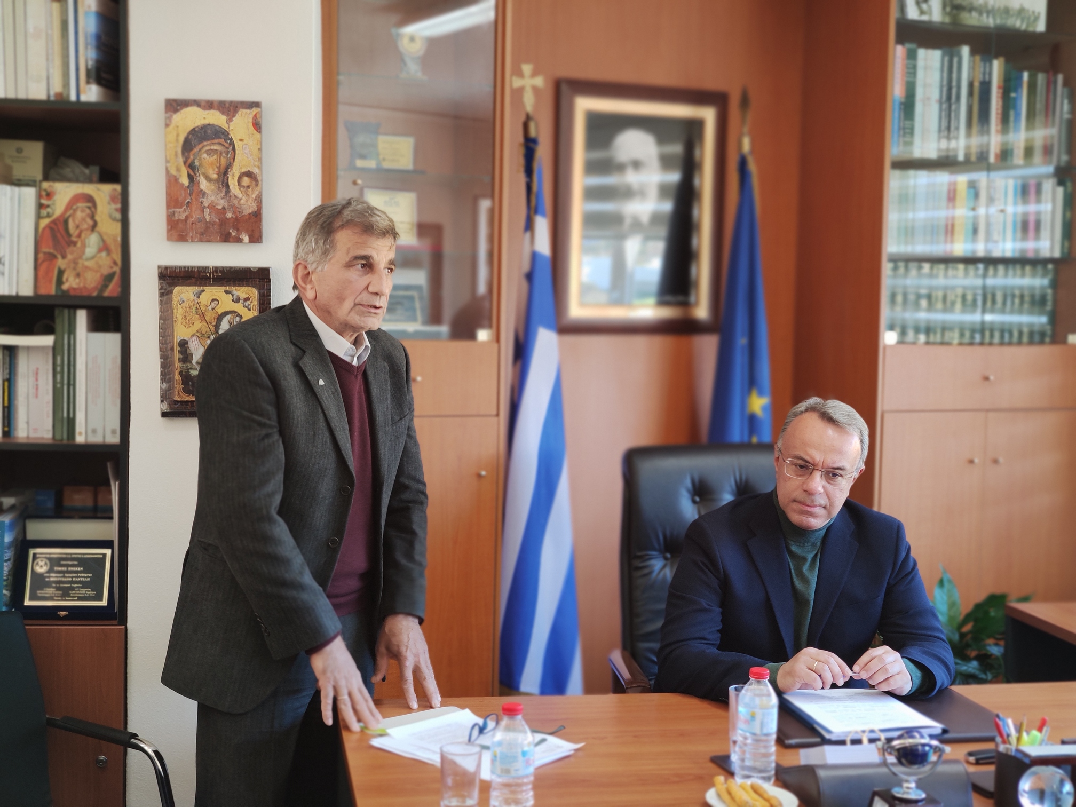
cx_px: 538
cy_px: 404
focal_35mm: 41
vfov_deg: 35.1
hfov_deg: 45.8
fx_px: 1274
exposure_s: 1/50
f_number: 2
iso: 224
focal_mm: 8.16
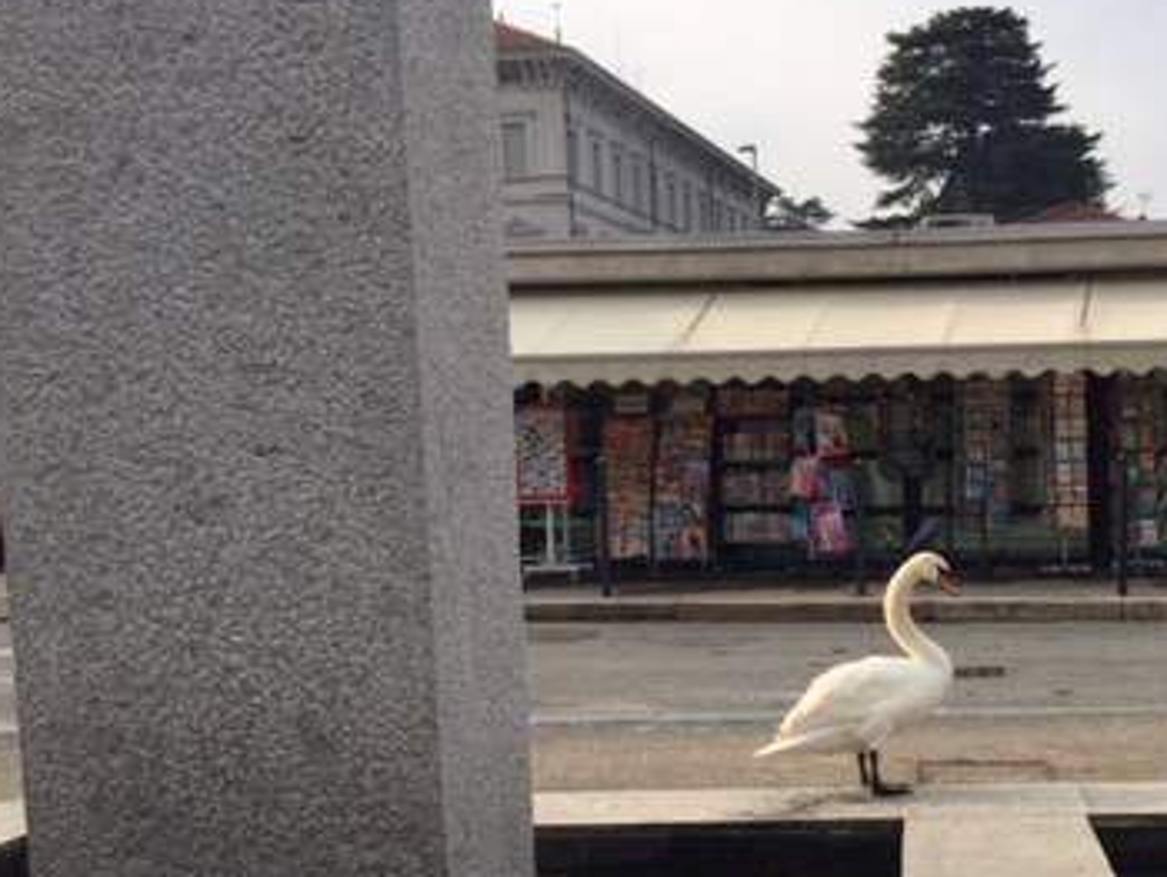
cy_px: 700
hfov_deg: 35.0
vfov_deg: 27.0
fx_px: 1788
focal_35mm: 53
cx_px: 940
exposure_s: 1/1522
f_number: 2.2
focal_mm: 4.15
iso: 32
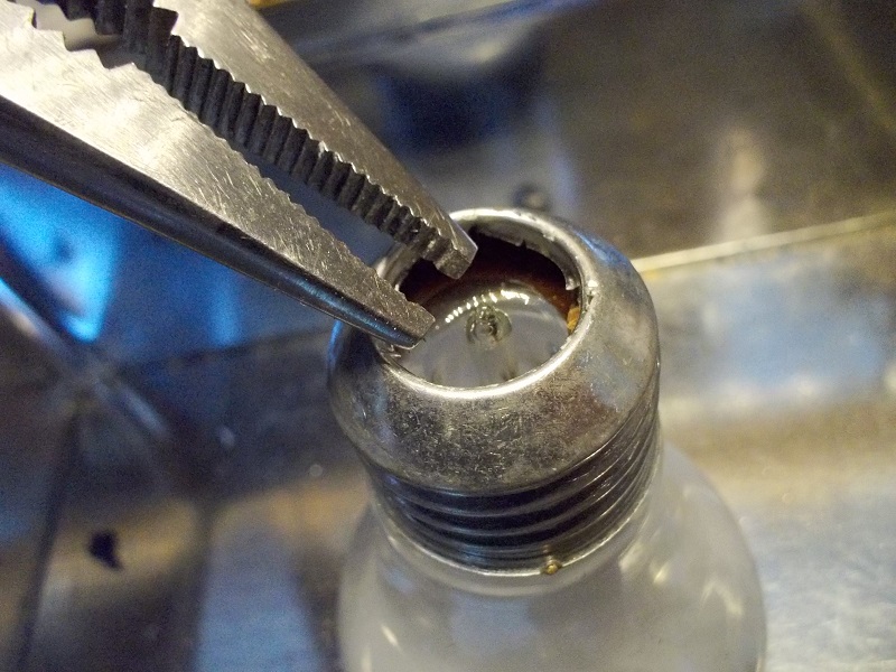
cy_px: 336
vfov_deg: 48.2
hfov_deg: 61.7
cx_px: 448
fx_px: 751
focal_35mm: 29
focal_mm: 4.1
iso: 800
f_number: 3.3
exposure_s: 1/50
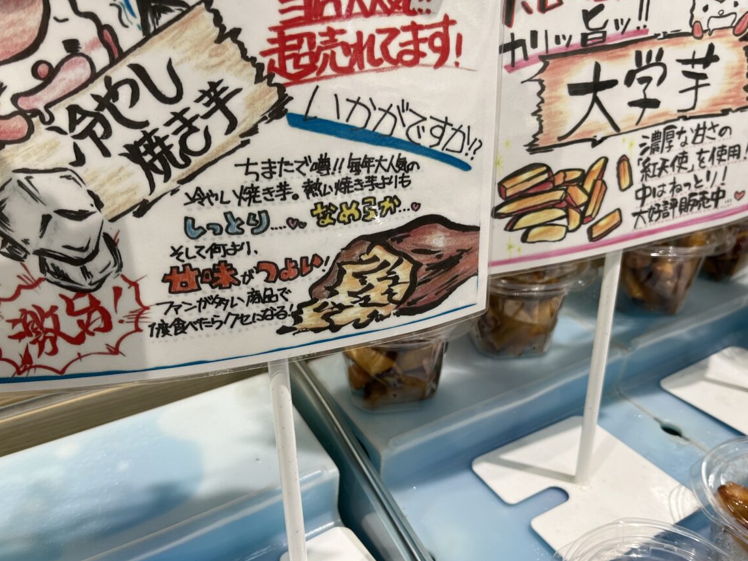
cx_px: 372
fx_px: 627
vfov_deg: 48.2
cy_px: 268
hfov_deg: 61.7
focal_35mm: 29
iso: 40
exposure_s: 1/244
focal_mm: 5.1
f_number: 1.6
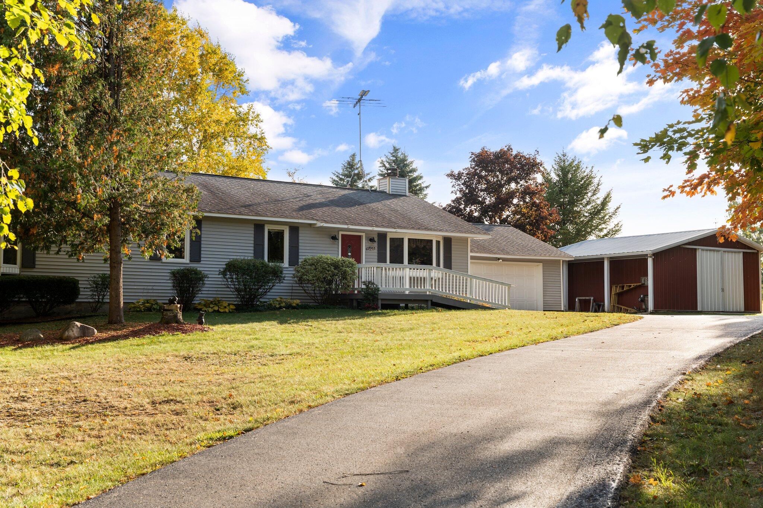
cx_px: 382
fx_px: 994
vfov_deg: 28.7
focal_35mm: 47
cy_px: 254
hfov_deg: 42.0
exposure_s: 1/250
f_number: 5
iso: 200
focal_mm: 46.9
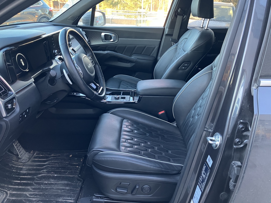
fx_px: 219
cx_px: 136
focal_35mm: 28
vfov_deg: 49.7
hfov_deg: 63.4
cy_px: 102
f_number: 1.8
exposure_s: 1/60
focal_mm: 3.99
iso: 200
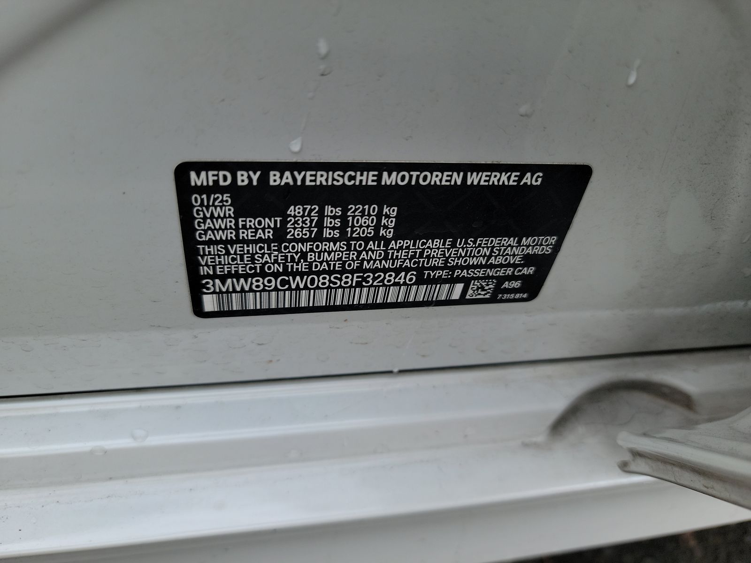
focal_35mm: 24
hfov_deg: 71.6
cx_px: 376
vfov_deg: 56.8
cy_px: 282
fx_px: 521
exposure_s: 1/129
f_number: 1.8
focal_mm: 6.7
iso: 50
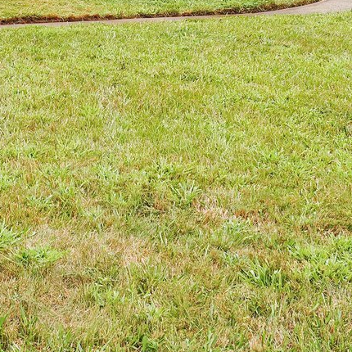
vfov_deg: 17.5
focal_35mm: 88
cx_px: 22
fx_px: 1010
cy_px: -198
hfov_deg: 19.3
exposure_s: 1/50
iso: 100
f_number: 9
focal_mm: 21.7
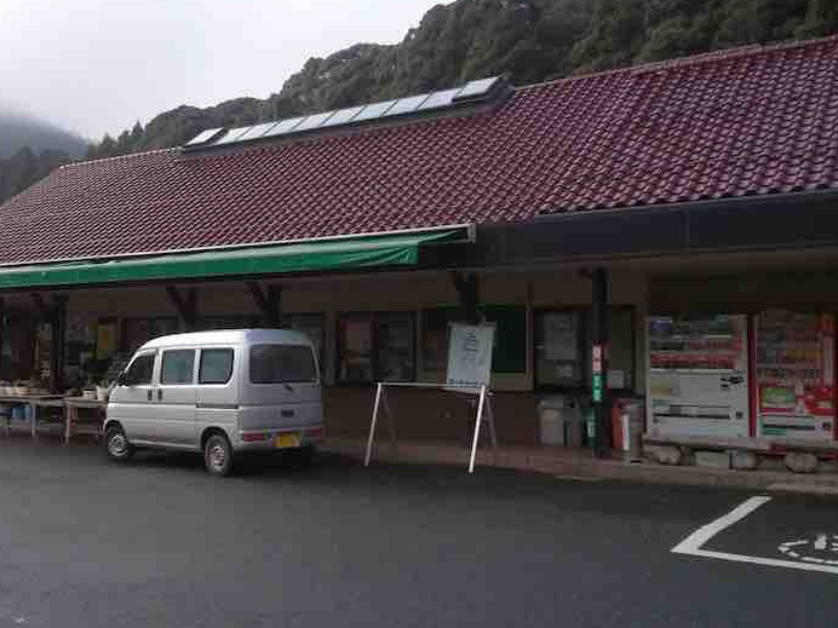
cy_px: 281
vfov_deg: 36.8
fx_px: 944
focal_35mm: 39
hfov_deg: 47.2
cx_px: 287
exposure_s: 1/524
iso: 40
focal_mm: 2.87
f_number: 2.4
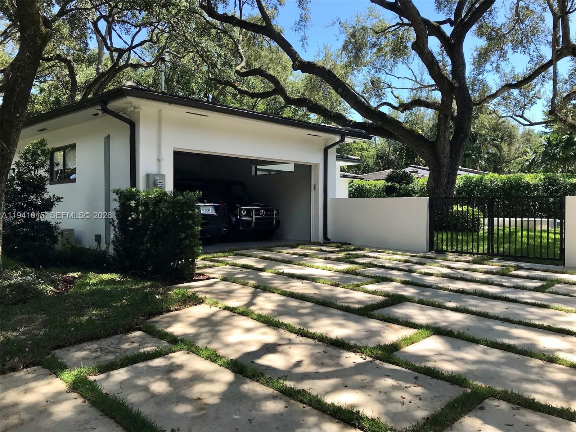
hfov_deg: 63.4
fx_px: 466
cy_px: 216
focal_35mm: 28
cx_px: 288
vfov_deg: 49.7
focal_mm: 3.99
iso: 20
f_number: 1.8
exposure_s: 1/863
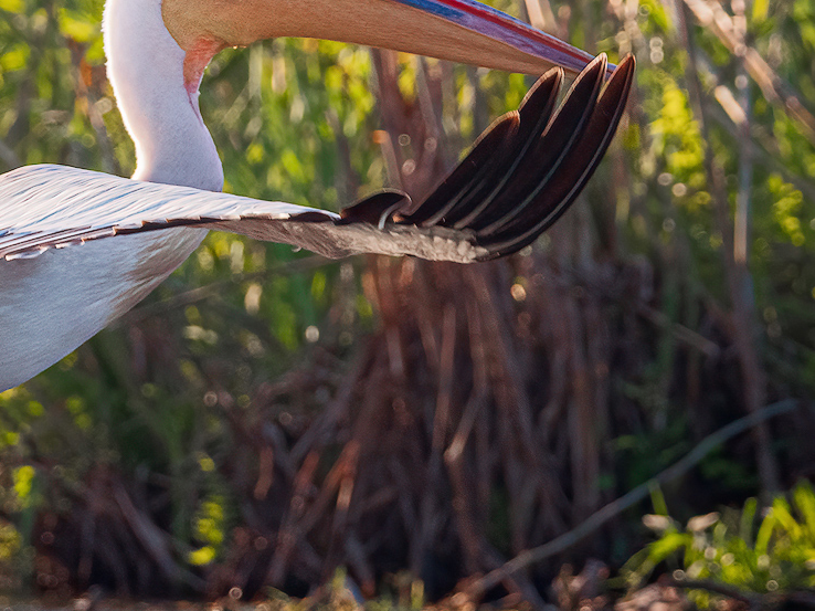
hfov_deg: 1.1
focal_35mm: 1824
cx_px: 226
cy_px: 45
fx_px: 42930
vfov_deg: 0.8
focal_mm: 420
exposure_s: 1/2000
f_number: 6.3
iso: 2000
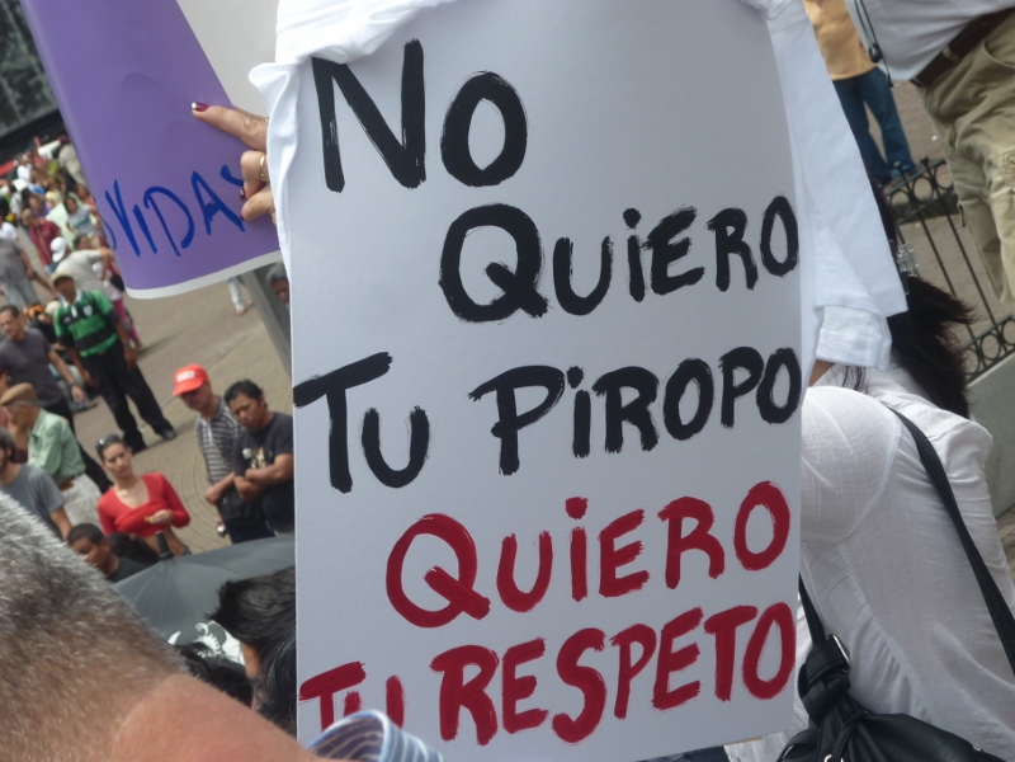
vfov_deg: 15.9
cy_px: 381
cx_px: 508
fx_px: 2727
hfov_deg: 21.1
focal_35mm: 93
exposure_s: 1/400
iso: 80
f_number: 4.7
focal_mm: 15.3
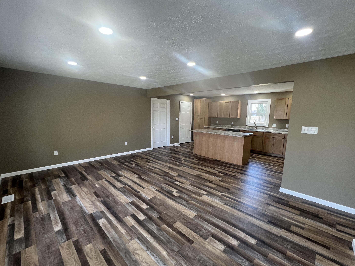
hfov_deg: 102.1
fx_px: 144
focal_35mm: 14
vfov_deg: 85.6
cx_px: 176
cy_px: 138
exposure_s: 1/120
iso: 200
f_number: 1.8
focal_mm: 1.57
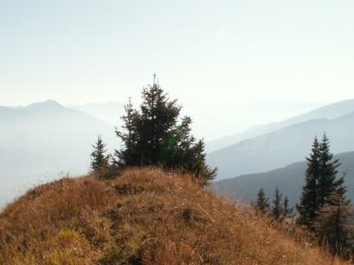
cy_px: 192
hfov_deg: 34.9
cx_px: 152
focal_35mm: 55
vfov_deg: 26.3
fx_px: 562
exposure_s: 1/160
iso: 50
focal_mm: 5.86
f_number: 8
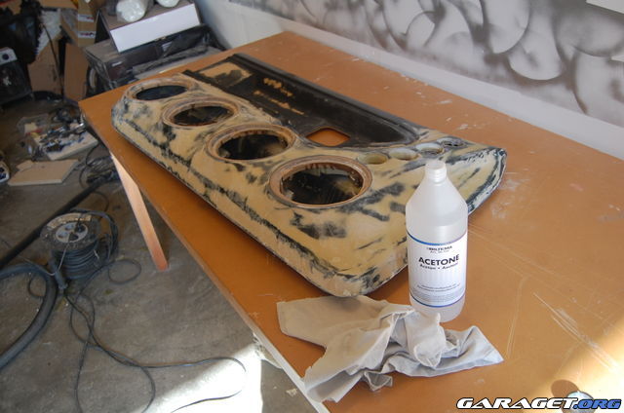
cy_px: 206
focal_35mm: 33
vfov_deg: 39.8
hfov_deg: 57.3
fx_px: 571
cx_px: 312
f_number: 4
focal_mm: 22
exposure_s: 1/60
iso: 400
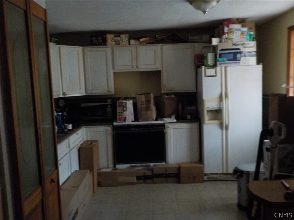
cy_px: 110
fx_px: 255
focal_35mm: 30
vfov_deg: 46.8
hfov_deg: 60.0
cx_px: 147
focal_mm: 4.1
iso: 800
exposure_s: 1/13
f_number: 3.3
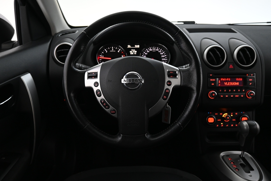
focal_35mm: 26
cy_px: 90
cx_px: 136
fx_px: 192
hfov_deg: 70.4
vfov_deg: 50.4
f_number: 3.5
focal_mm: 17
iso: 1600
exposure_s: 1/25
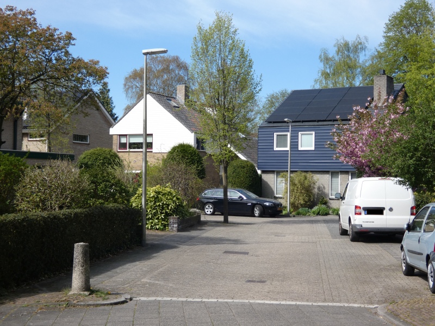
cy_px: 163
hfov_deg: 33.2
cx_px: 218
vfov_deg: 25.2
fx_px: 729
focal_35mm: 58
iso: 80
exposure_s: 1/400
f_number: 4.1
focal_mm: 10.4
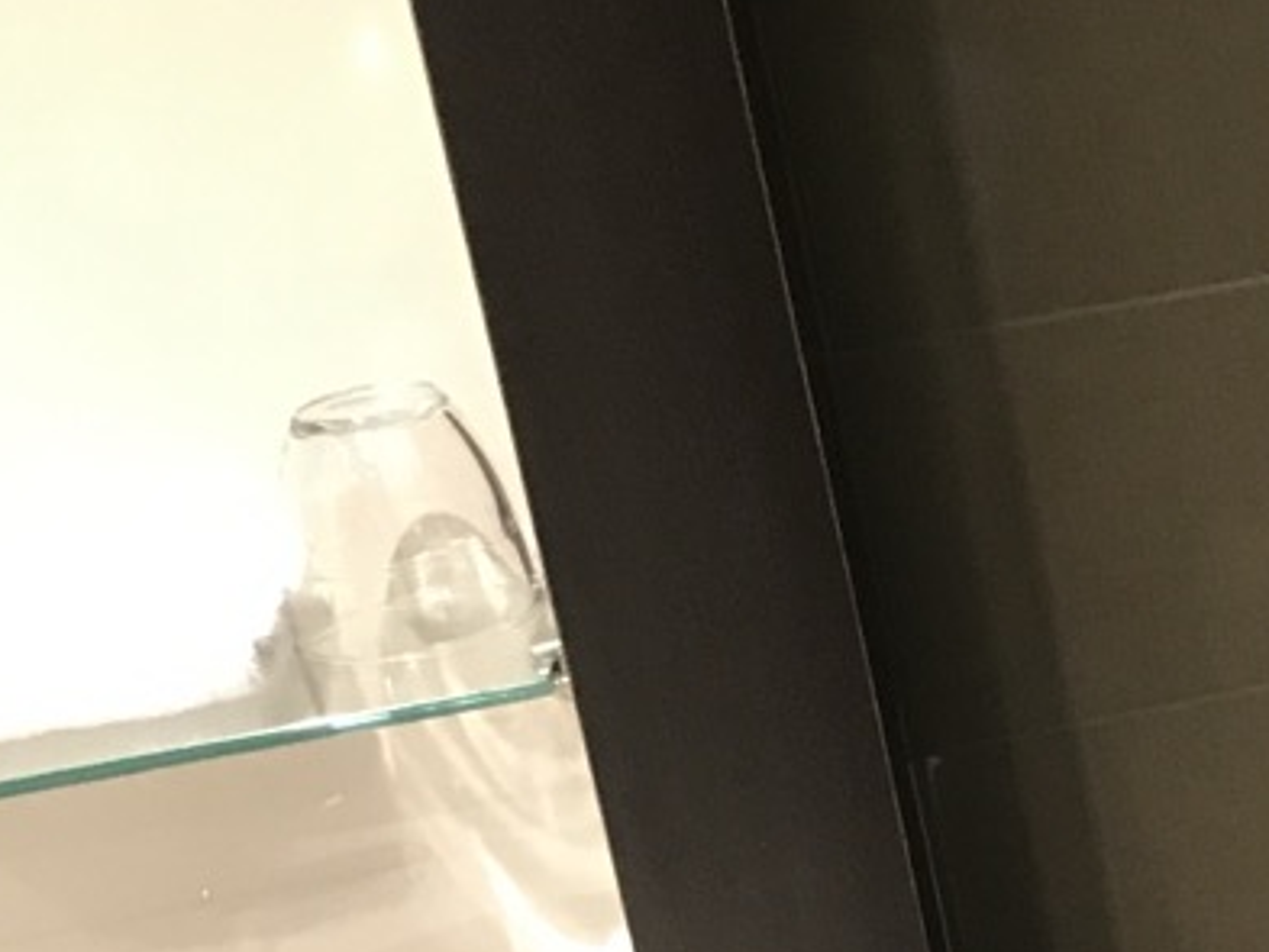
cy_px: 662
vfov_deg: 13.0
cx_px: 1979
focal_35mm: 114
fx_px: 4180
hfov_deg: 15.7
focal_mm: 3.99
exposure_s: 1/17
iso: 64
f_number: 1.8
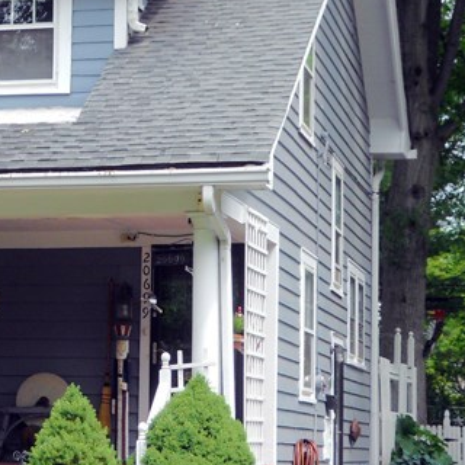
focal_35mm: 127
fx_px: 1930
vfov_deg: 13.7
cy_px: 344
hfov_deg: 13.4
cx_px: -73
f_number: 3.4
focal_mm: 8.3
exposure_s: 1/250
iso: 80
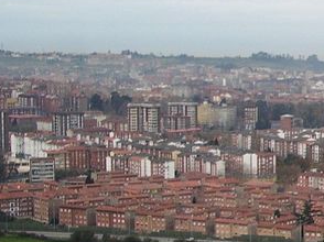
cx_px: 520
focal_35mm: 122
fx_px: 1141
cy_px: 146
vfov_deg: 12.1
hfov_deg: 14.8
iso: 50
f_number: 4.3
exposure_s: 1/125
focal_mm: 5.8
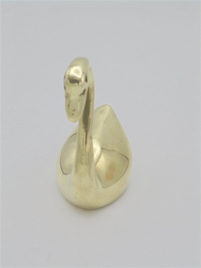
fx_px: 565
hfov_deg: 20.2
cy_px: 134
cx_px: 100
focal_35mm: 73
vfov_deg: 26.7
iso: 100
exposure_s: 1/125
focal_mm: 13.1
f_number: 6.1
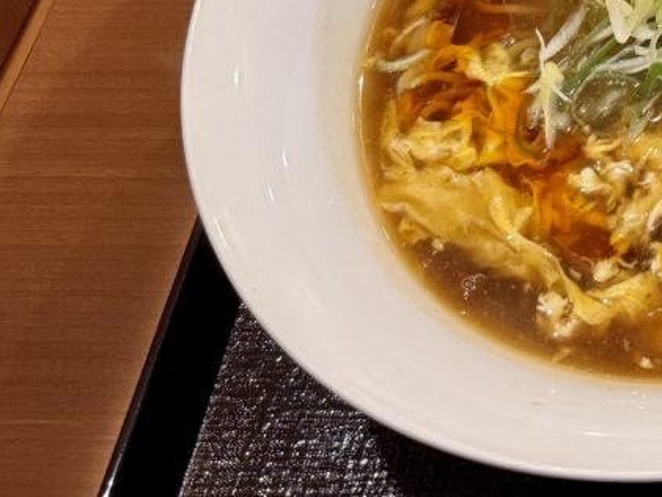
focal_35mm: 73
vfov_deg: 18.9
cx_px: 954
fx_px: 1396
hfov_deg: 22.5
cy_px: -131
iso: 200
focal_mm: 6.76
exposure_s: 1/100
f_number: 1.78
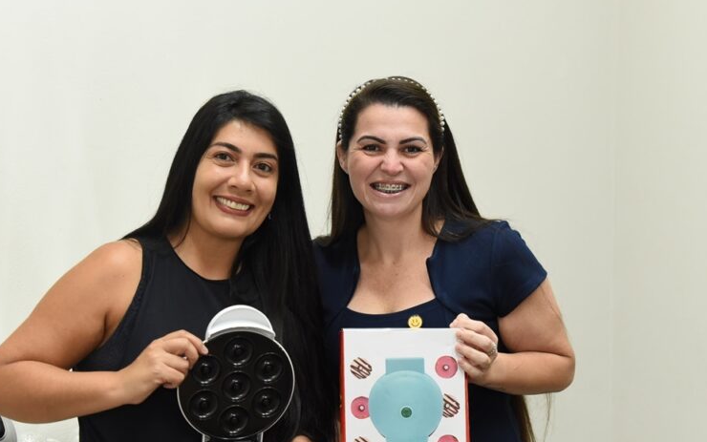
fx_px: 1195
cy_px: 286
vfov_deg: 20.9
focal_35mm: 62
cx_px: 277
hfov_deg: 32.8
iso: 3200
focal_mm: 44
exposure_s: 1/160
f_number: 4
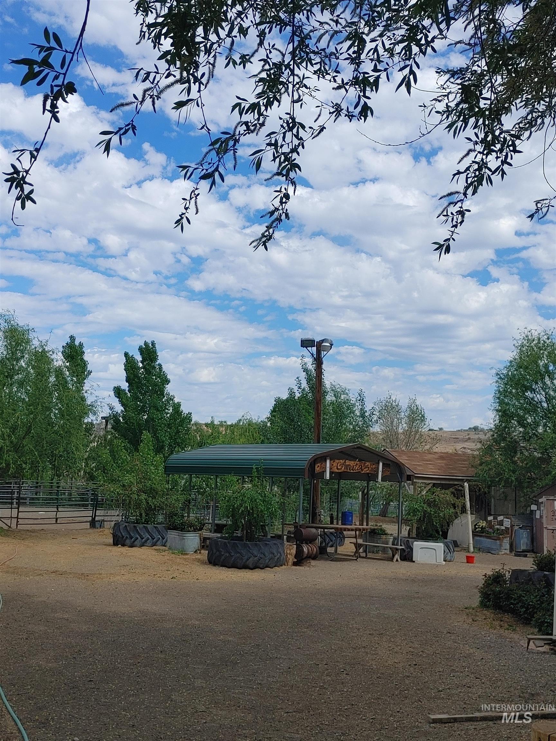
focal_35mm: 41
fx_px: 878
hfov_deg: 35.1
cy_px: 370
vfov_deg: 45.8
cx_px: 278
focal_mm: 4.81
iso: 50
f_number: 1.8
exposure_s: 1/2703
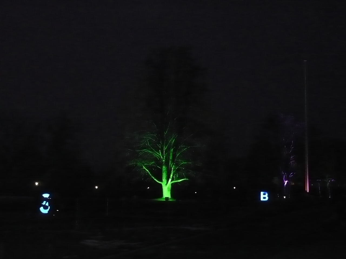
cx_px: 173
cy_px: 130
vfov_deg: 29.7
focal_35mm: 49
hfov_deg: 38.9
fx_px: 490
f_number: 2.9
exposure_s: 1/30
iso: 640
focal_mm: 6
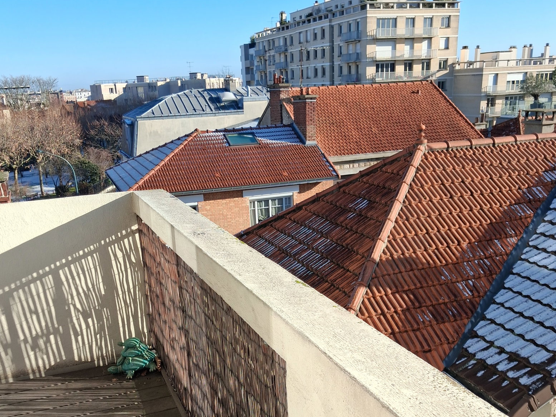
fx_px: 594
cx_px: 280
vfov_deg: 37.7
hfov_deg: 50.1
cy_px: 311
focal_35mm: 37
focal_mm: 4
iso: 25
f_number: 1.8
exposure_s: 1/397
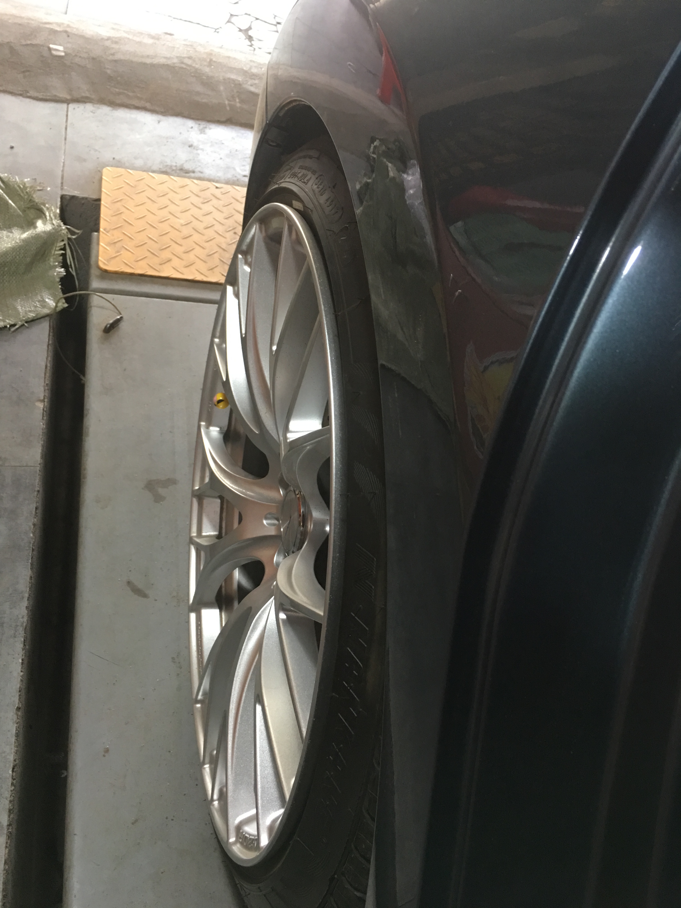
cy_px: 454
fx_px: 761
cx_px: 340
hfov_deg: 48.2
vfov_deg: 61.7
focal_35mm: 29
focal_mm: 4.15
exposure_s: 1/17
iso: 100
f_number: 2.2
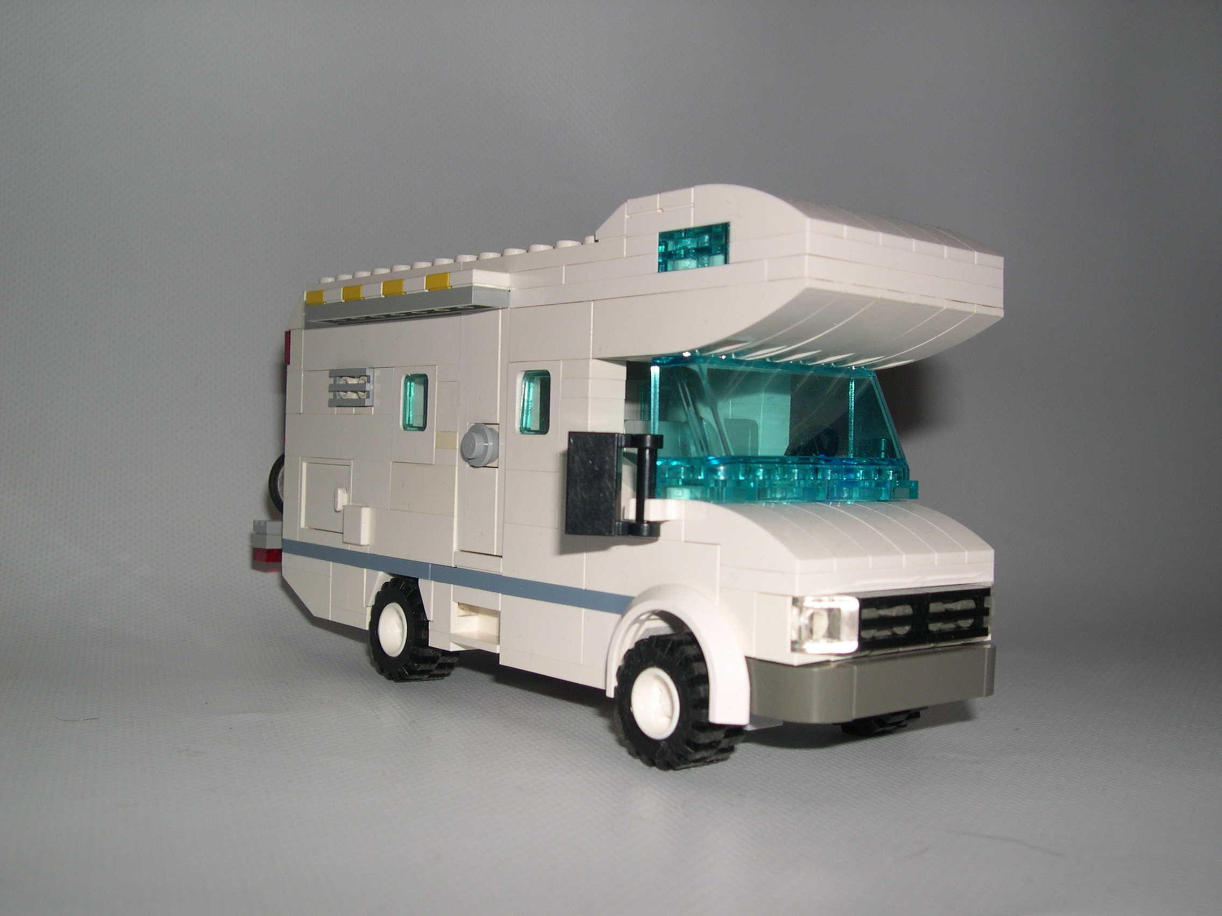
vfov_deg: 37.7
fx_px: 1341
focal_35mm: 38
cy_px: 458
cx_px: 611
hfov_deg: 49.0
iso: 100
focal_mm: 8
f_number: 7.6
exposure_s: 1/60
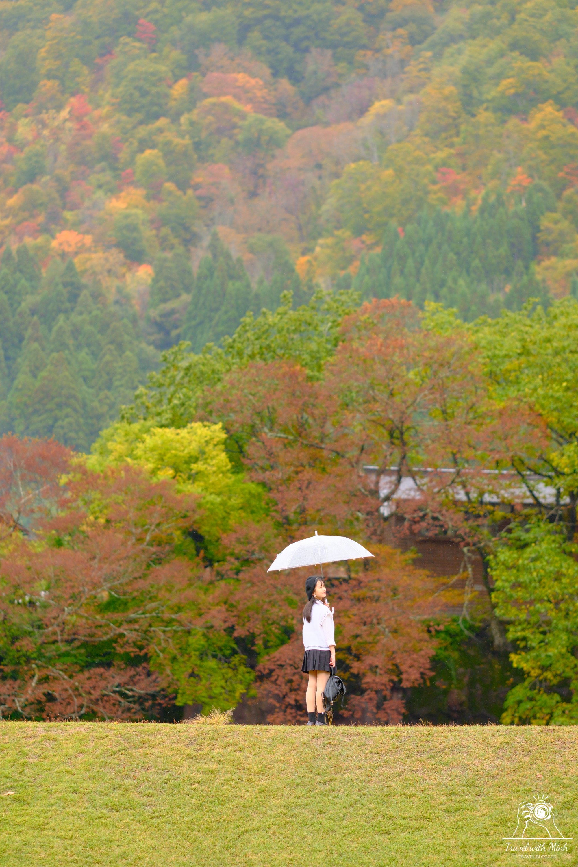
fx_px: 3251
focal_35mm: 135
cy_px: 434
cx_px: 289
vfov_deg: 15.2
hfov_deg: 10.2
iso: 500
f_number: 2
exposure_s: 1/1100
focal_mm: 90
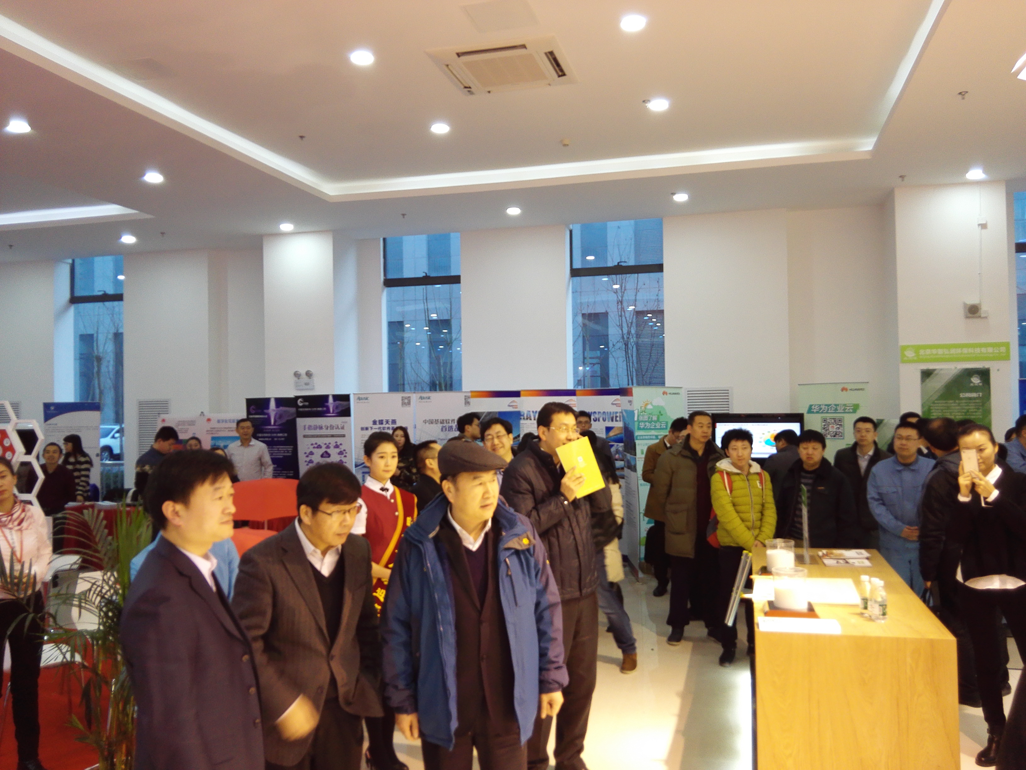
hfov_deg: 61.7
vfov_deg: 48.2
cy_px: 385
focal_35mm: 29
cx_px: 513
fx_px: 860
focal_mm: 3.8
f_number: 2
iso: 125
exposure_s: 1/33.4
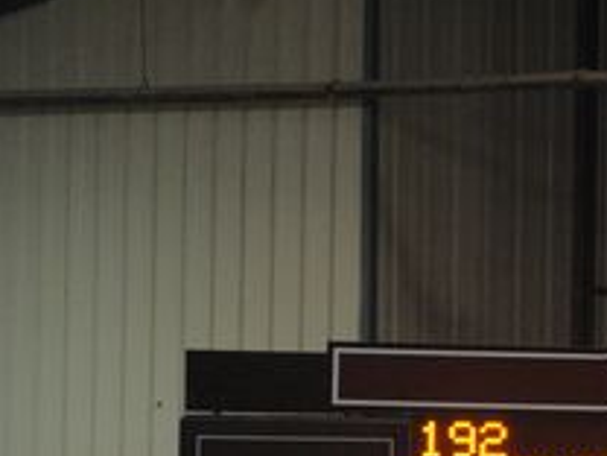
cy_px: 506
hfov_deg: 3.4
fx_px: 10346
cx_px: 578
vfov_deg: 2.5
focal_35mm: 590
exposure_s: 1/400
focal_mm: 200
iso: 6400
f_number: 4.5
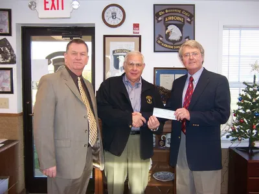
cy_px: 97
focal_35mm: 33
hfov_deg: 55.4
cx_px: 130
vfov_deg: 42.9
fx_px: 247
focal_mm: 5.5
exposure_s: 1/60
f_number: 2.8
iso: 80
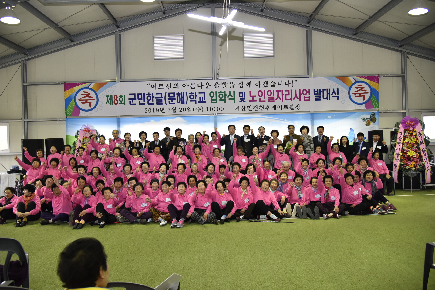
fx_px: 302
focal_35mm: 25
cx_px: 214
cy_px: 143
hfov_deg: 71.5
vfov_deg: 51.3
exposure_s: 1/125
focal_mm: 24
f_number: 4
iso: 1000
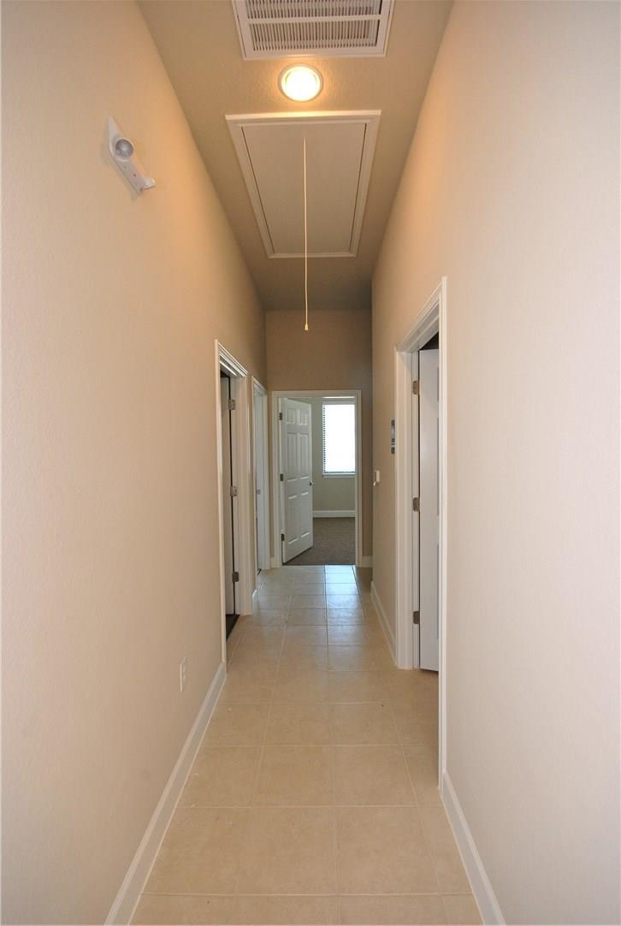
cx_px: 310
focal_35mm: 15
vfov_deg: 100.3
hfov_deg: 77.6
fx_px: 386
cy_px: 463
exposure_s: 1/40
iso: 400
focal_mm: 10
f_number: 8
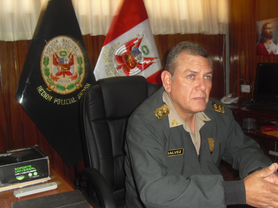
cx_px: 139
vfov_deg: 39.7
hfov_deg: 51.4
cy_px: 104
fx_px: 289
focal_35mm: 36
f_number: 3.1
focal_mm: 6.3
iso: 200
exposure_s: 1/60
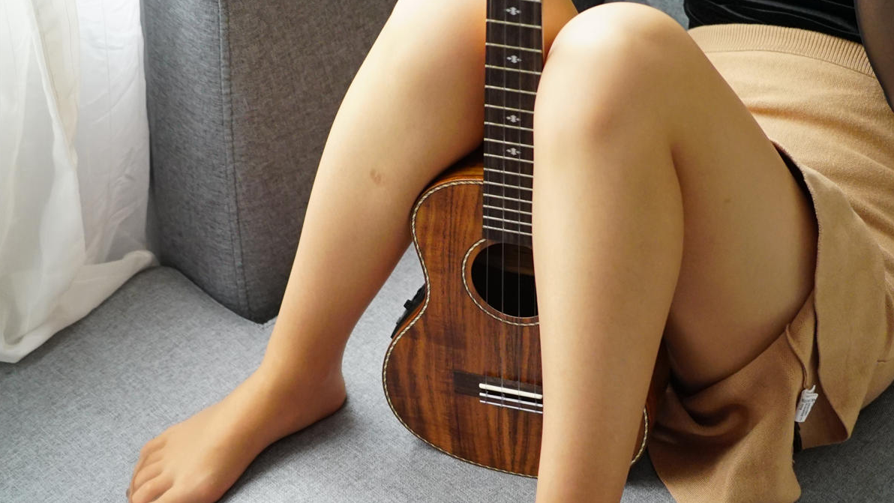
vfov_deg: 17.5
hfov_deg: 31.0
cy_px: 462
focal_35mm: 68
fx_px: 1612
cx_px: 446
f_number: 4.5
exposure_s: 1/60
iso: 3200
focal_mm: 43
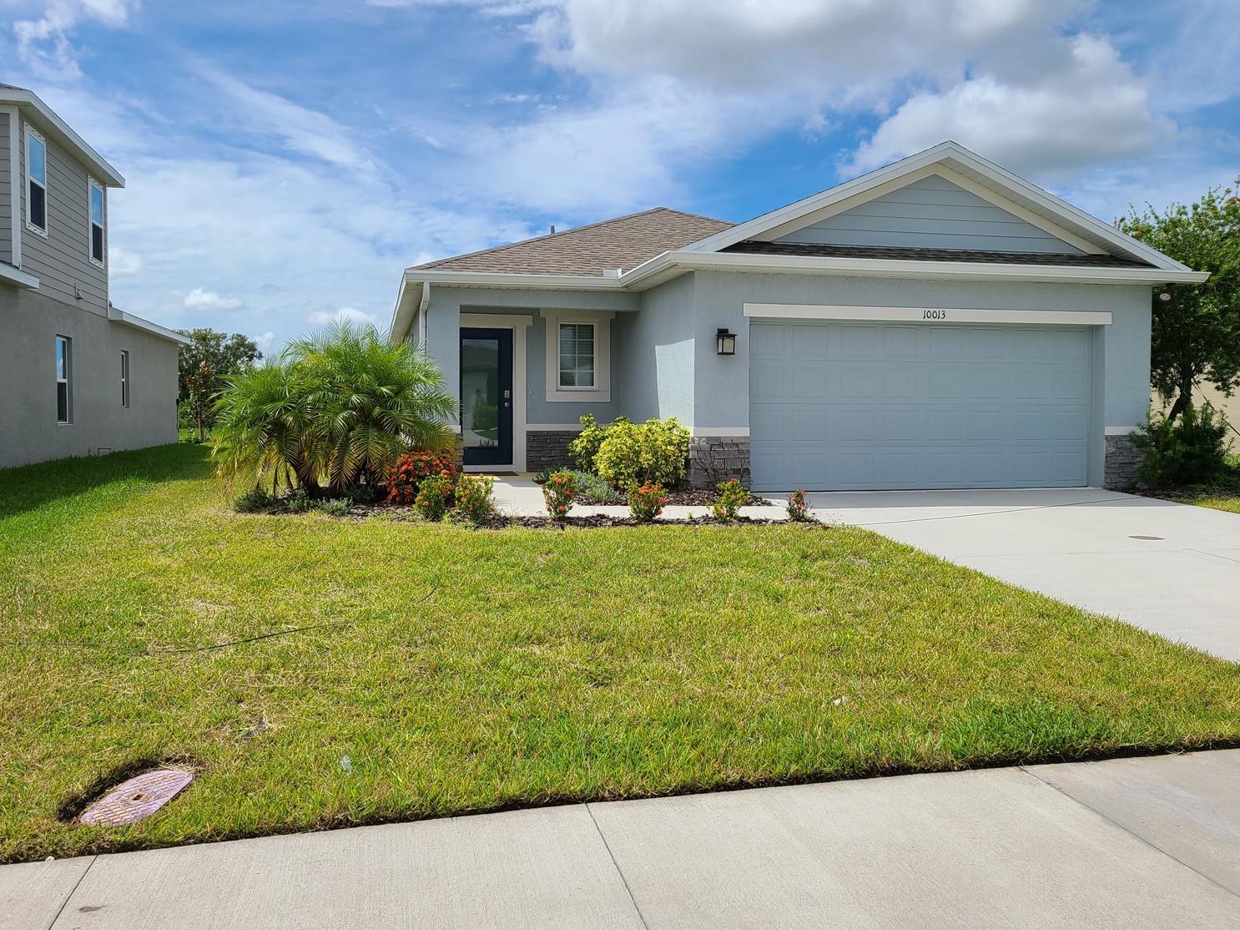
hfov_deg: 63.4
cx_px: 635
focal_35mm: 28
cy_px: 457
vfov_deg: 49.7
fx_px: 1003
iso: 40
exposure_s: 1/3589
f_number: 1.8
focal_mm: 5.4
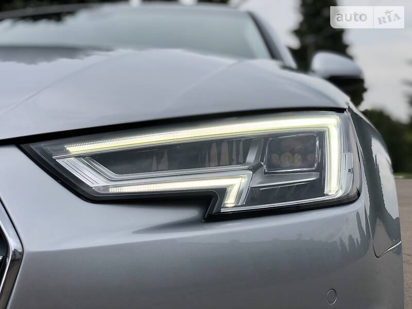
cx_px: 206
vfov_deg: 28.0
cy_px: 154
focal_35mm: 52
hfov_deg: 36.8
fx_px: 619
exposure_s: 1/1116
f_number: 2.4
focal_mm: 6
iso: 16
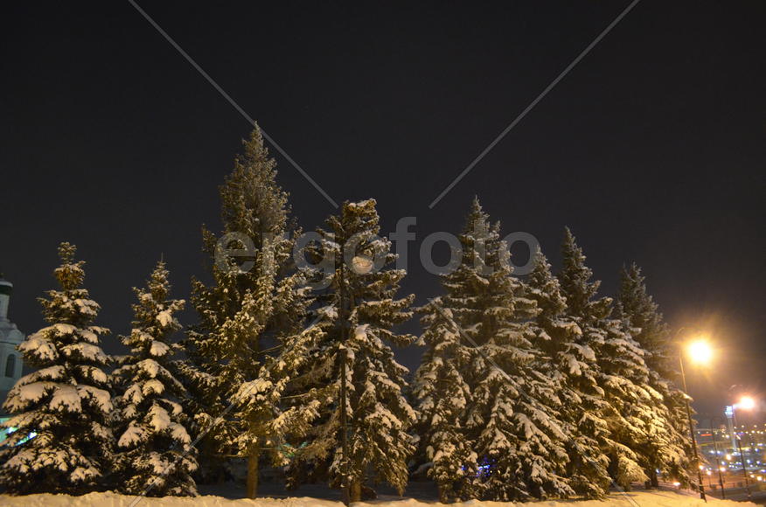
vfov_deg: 47.7
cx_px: 383
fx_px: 573
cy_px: 254
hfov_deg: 67.5
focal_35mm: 27
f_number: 3.5
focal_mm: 18
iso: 3200
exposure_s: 1/20
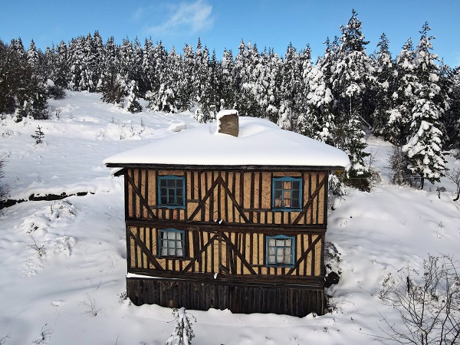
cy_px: 172
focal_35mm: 24
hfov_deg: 71.6
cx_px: 230
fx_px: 319
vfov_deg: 56.8
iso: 100
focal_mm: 4.5
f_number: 2.8
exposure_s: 1/1000
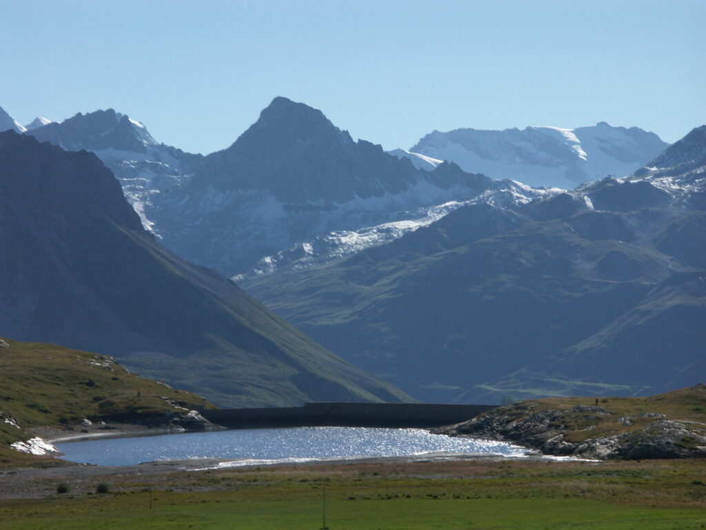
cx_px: 353
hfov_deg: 11.2
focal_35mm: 176
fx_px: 3590
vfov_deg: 8.4
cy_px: 265
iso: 100
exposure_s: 1/800
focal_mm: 44.9
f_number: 10
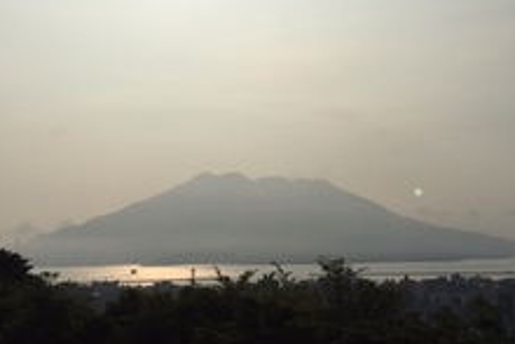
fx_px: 730
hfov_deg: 38.7
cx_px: 301
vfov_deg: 26.1
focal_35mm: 51
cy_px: 71
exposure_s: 1/20000
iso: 32
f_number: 2.2
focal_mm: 4.15
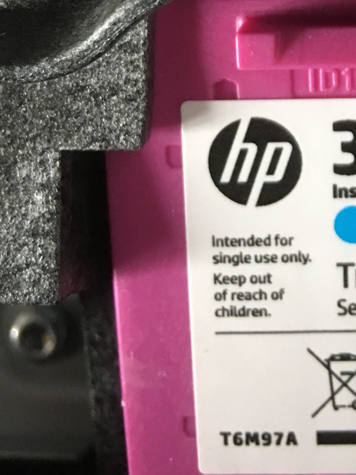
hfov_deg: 17.4
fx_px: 1083
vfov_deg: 22.5
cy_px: -112
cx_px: 477
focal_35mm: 79
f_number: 2.2
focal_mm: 4.15
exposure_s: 1/17
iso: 100
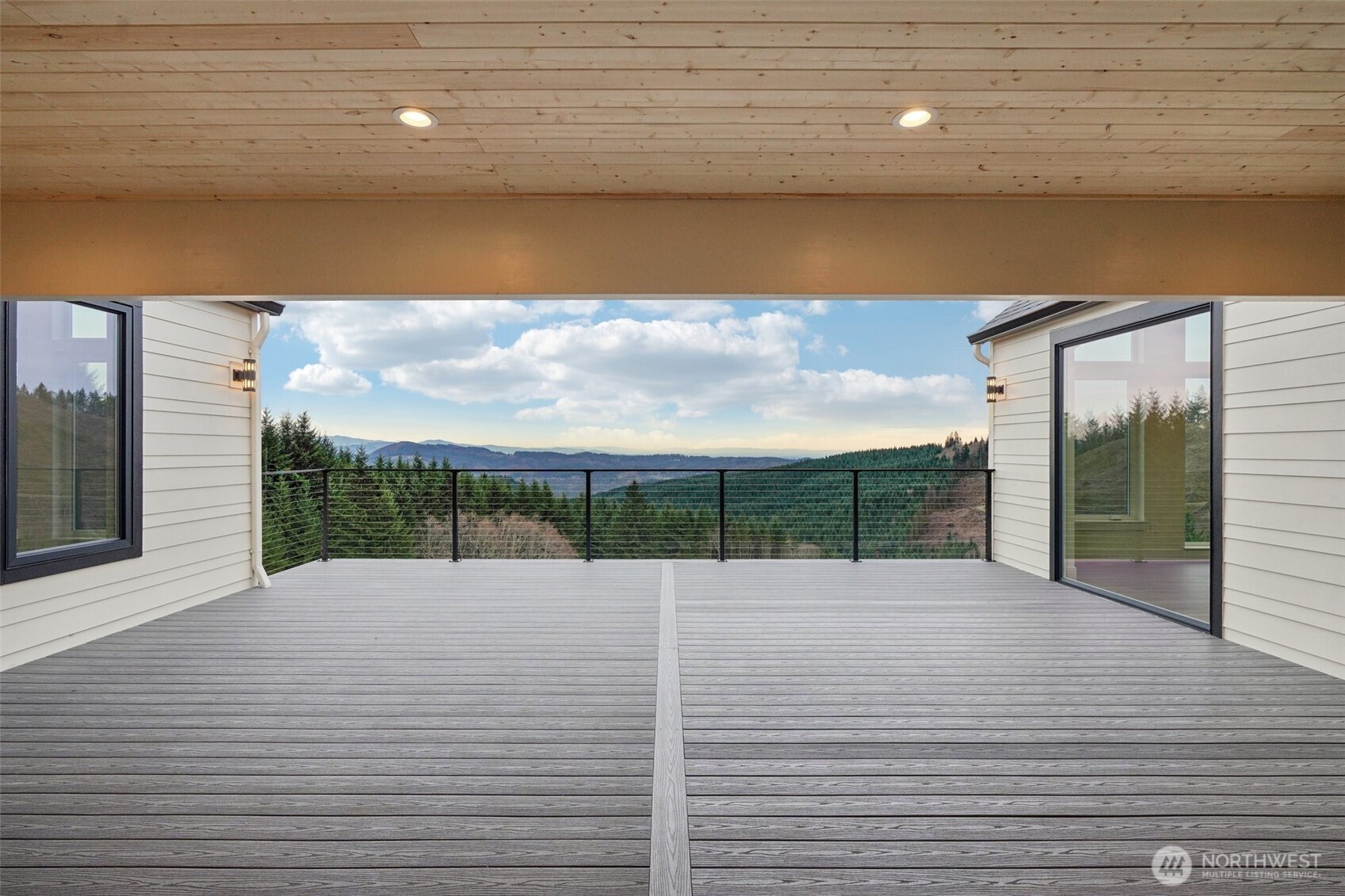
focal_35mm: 16
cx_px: 672
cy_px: 448
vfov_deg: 73.7
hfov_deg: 96.7
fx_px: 598
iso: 400
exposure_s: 1/125
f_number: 8
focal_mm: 16
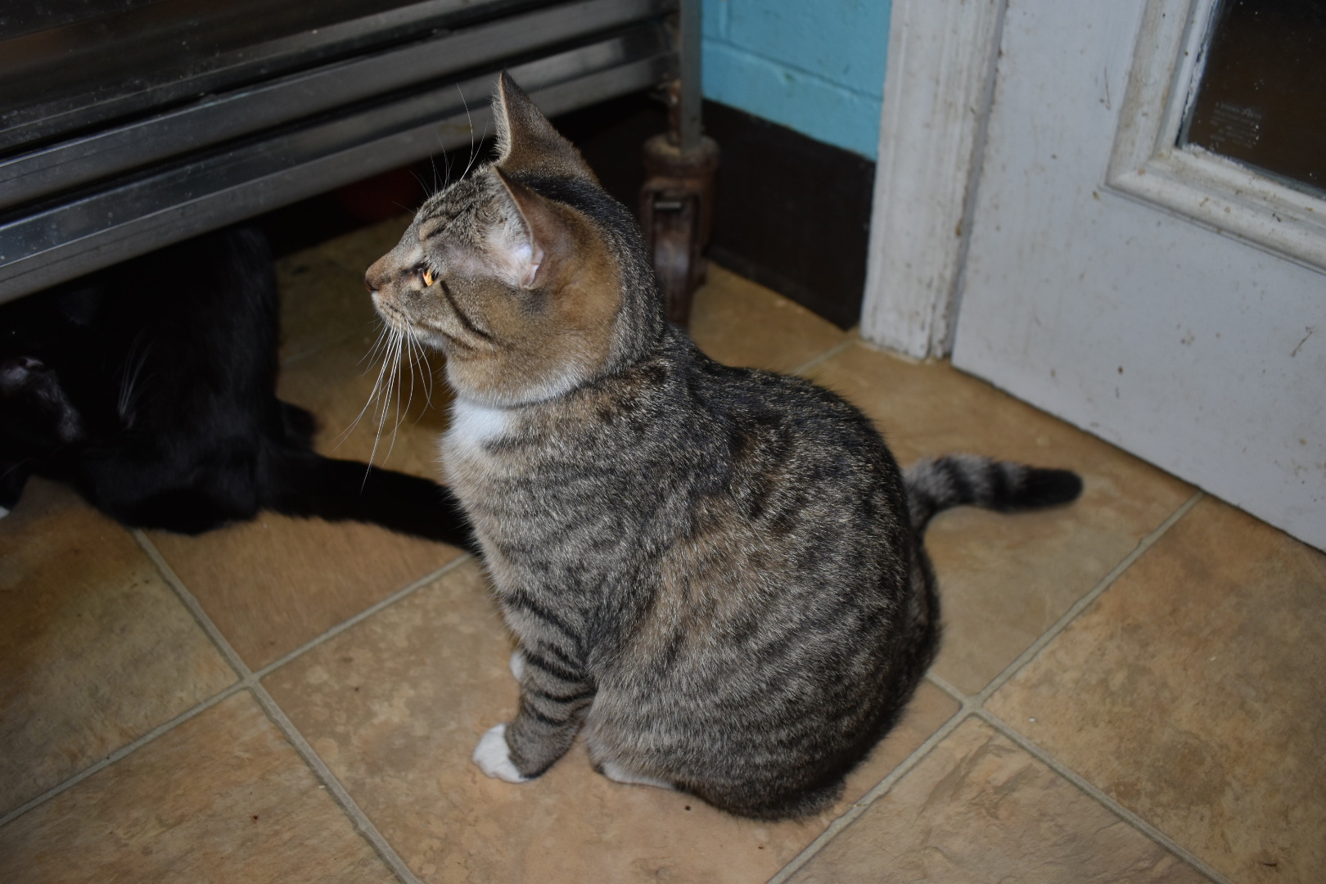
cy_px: 442
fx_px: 1105
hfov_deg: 61.9
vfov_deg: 43.6
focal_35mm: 30
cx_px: 663
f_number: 3.8
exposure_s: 1/125
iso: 400
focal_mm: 20
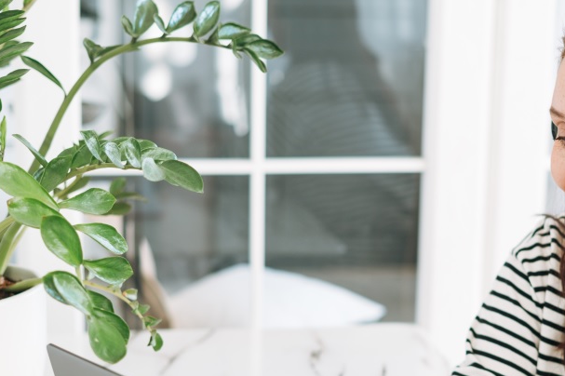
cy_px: 274
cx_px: 363
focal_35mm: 89
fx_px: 1396
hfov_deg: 22.8
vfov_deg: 15.3
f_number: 2.2
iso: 250
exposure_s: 1/125
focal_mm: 50
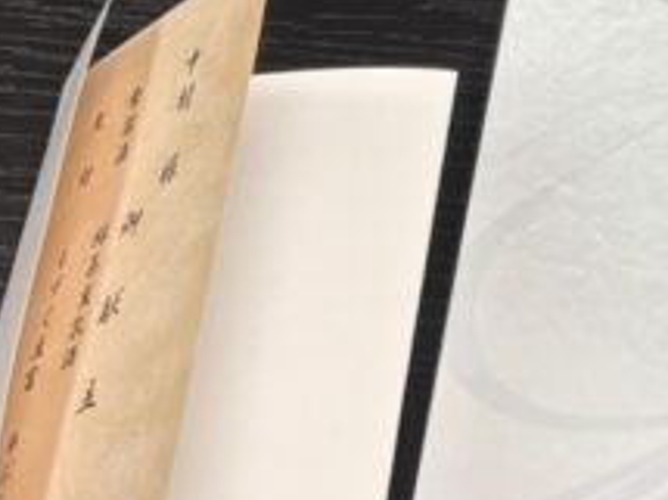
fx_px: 2392
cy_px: -202
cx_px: 1168
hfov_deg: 14.2
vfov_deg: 11.5
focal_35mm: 124
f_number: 1.6
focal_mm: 5.96
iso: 80
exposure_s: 1/60
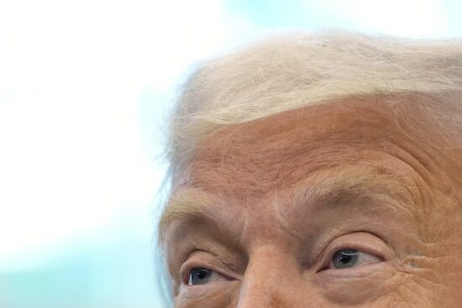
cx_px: 147
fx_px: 4824
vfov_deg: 3.6
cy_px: 325
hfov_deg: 5.5
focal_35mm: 376
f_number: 3.2
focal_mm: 160
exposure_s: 1/320
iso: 3200
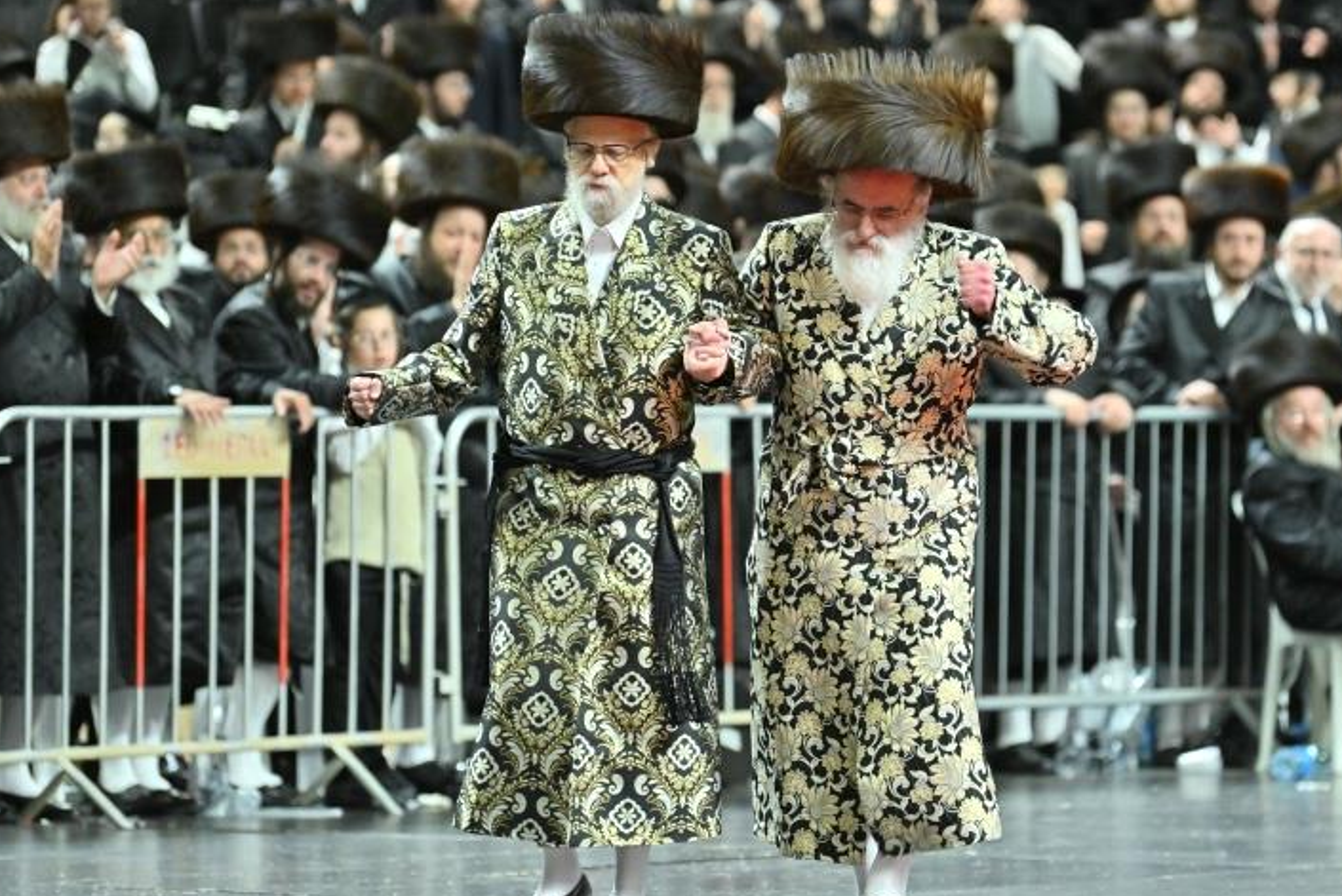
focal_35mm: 225
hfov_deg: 9.1
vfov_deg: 6.1
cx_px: 822
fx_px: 8392
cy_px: 490
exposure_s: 1/200
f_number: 2.8
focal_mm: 155
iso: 1600
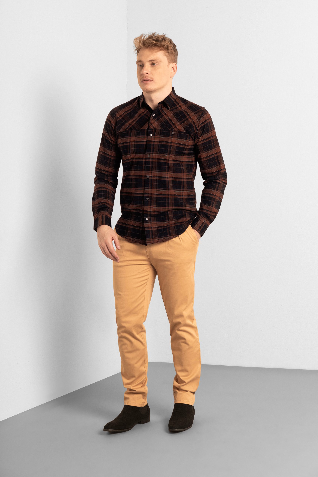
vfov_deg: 28.8
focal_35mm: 70
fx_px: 927
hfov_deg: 19.5
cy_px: 238
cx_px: 159
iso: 1000
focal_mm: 70
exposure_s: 1/160
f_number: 10
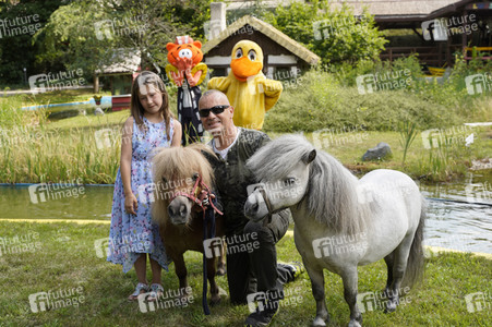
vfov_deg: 33.4
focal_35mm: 40
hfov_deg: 48.5
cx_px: 246
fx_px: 546
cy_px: 164
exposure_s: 1/250
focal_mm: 40
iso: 160
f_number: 5
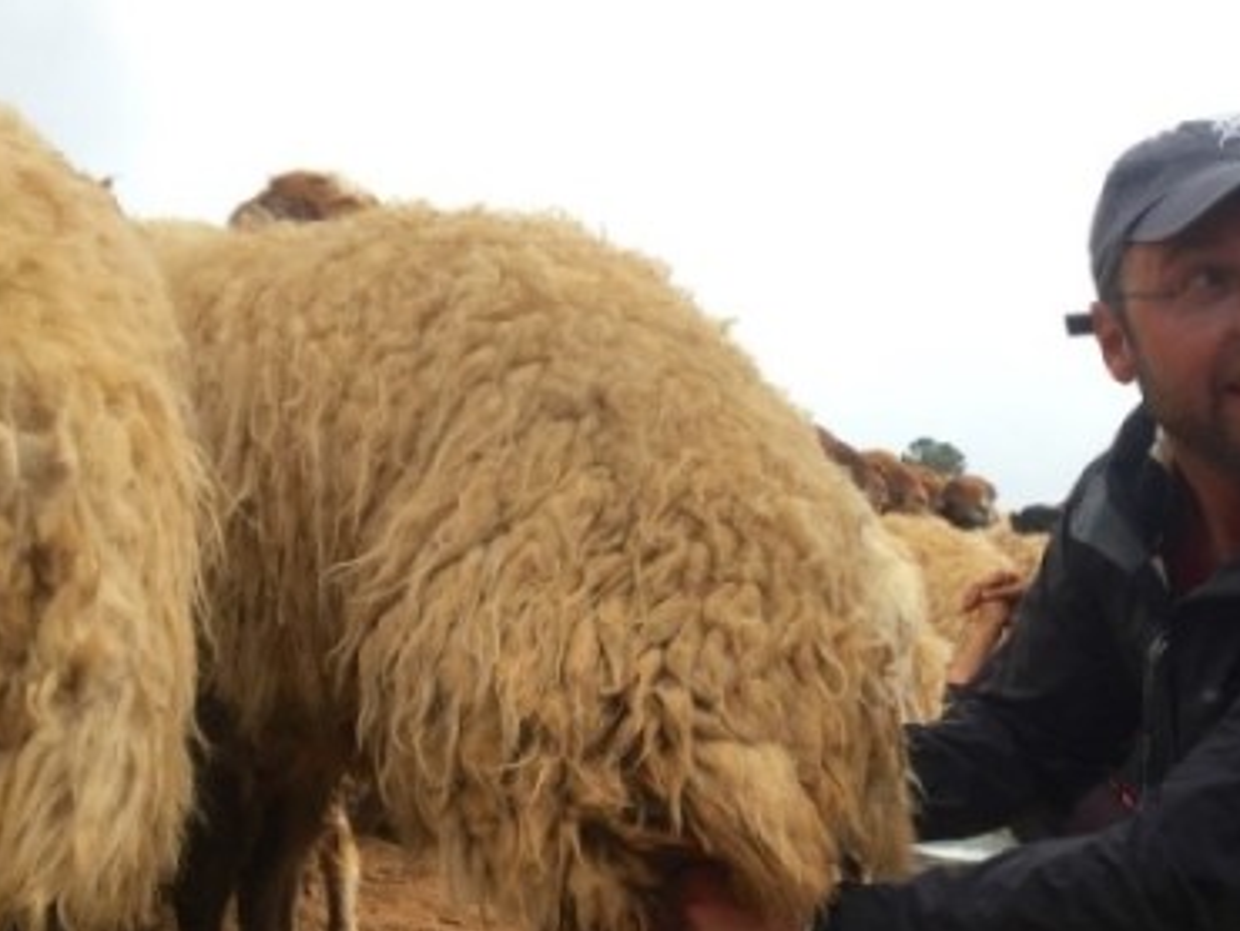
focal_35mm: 47
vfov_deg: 30.2
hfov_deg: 39.6
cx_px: 881
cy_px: 733
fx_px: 1685
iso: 25
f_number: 2.2
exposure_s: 1/164
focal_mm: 4.15
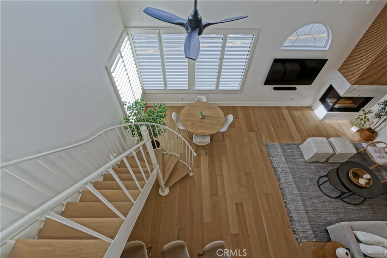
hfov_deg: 100.4
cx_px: 194
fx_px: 161
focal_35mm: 15
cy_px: 129
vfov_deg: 77.3
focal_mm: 10
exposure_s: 1/60
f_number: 8
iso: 200
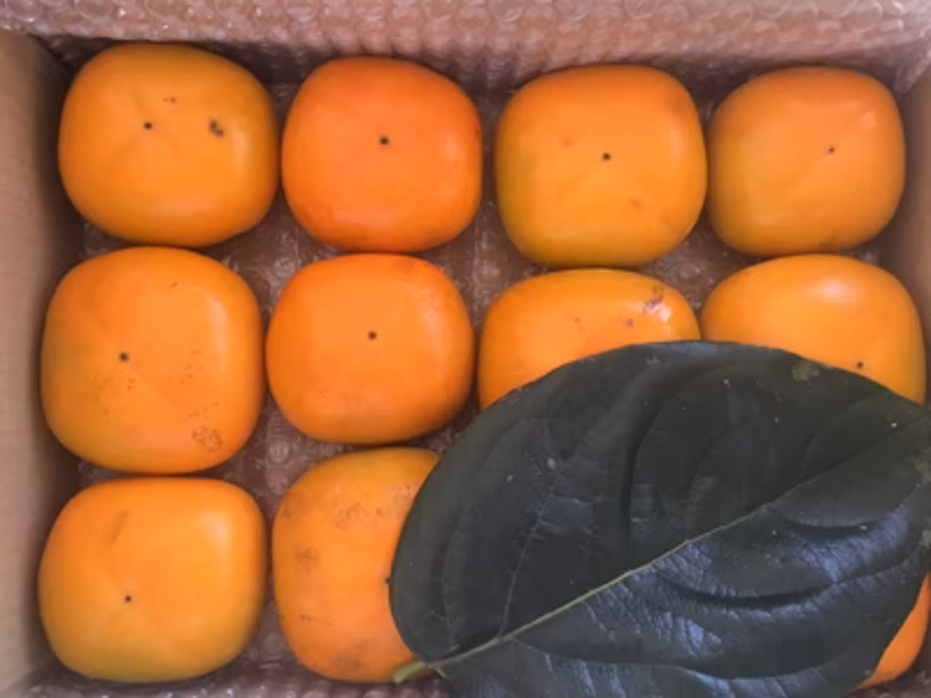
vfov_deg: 45.4
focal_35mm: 31
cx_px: 466
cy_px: 349
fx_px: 834
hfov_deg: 58.4
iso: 100
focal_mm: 3.3
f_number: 2.4
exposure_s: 1/30
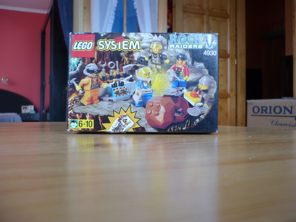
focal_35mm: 35
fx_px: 299
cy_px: 111
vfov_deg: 40.7
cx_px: 148
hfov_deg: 52.6
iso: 100
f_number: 2.8
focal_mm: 5.8
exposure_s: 1/30
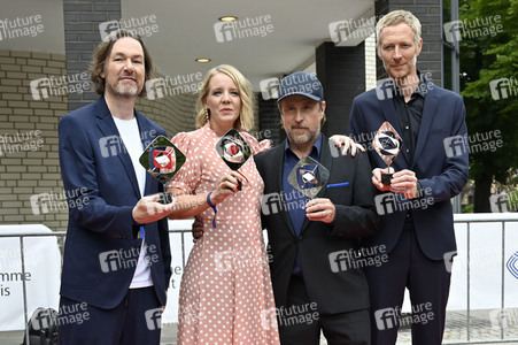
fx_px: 496
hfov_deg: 55.1
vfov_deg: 38.3
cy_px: 172
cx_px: 259
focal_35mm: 34
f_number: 4.5
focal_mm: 34.5
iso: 800
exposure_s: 1/500
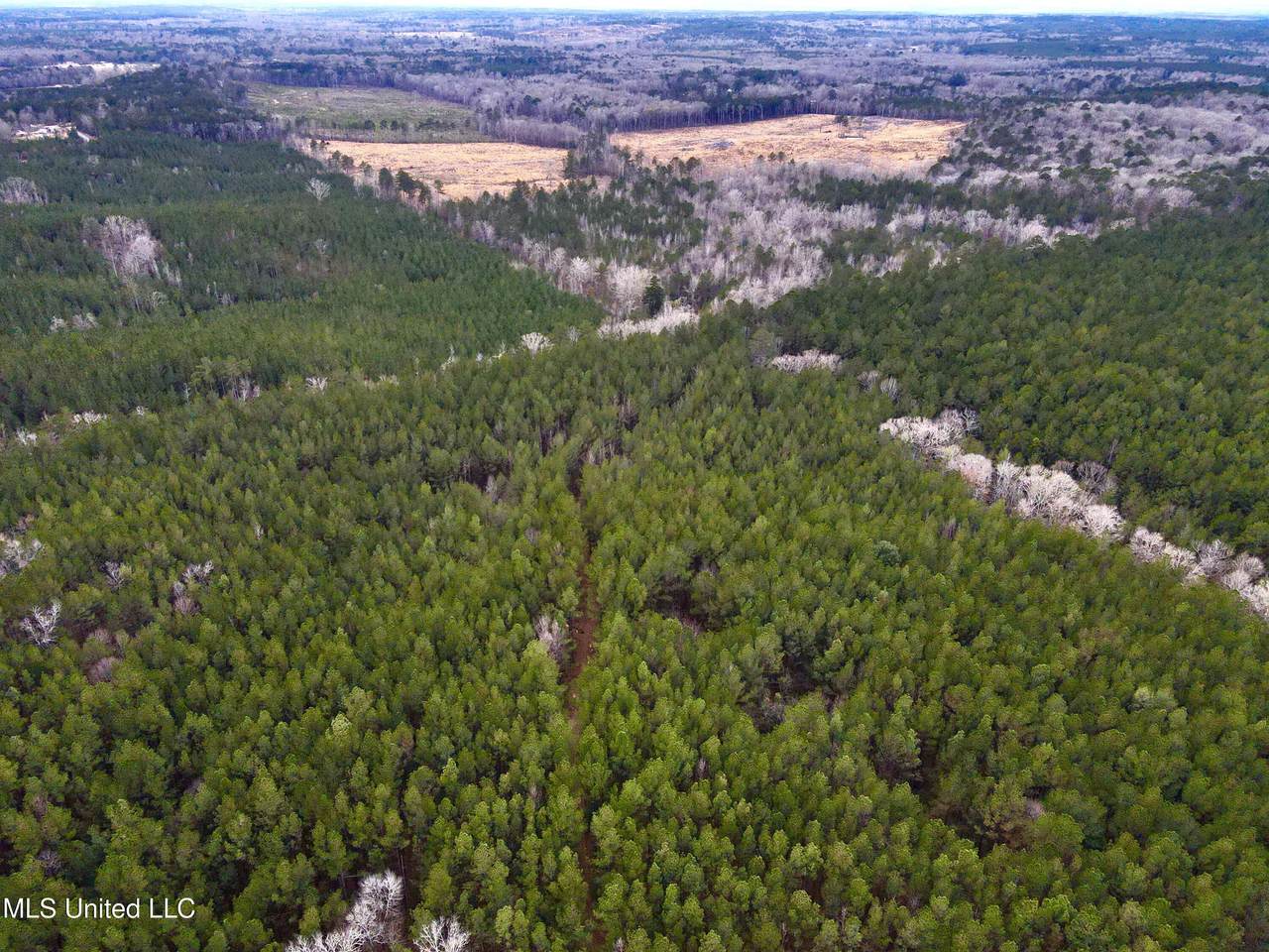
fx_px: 880
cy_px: 476
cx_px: 634
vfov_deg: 56.8
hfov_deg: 71.6
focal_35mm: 24
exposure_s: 1/500
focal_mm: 4.5
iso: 100
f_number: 2.8
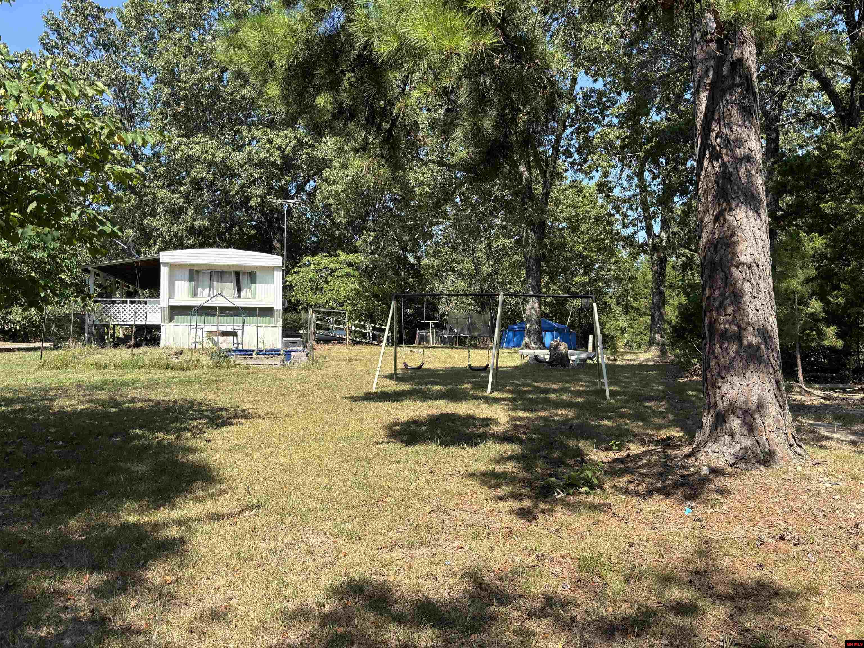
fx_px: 649
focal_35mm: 26
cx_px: 432
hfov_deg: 67.3
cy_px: 324
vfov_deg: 53.1
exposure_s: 1/1311
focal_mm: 5.96
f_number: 1.6
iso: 50
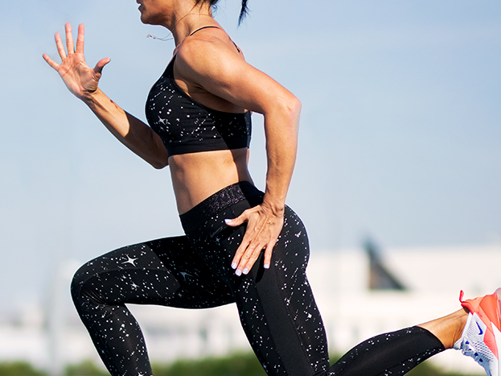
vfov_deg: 7.1
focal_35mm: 210
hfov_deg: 9.4
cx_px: 143
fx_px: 3039
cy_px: 246
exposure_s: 1/8000
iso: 125
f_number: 1.4
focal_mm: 85
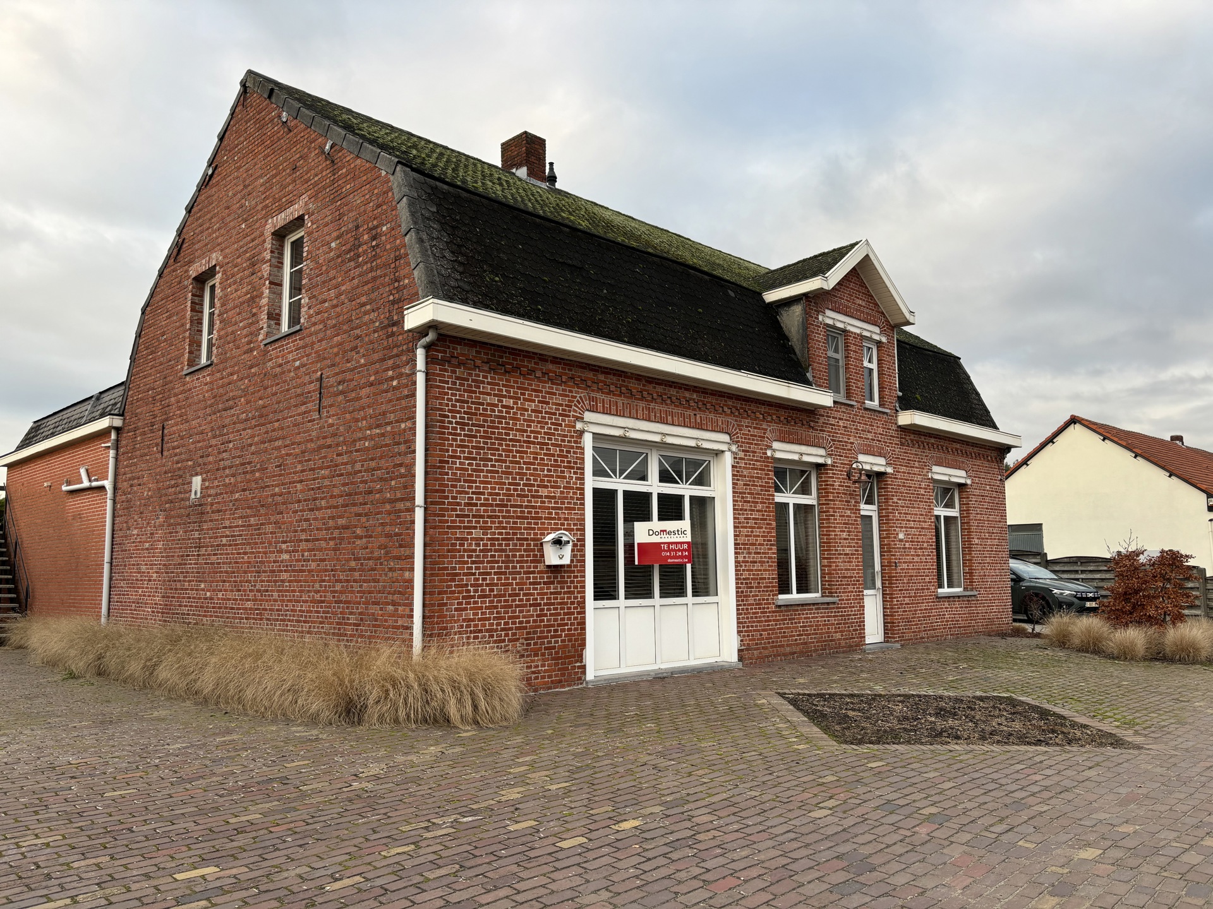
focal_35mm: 26
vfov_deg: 53.1
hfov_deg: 67.3
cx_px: 606
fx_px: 911
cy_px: 454
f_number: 1.6
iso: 40
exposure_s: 1/255
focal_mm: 5.96
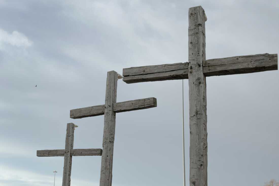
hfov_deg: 38.9
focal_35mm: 51
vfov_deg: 26.5
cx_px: 140
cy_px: 93
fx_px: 395
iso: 320
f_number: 10
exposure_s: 1/400
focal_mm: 34.5
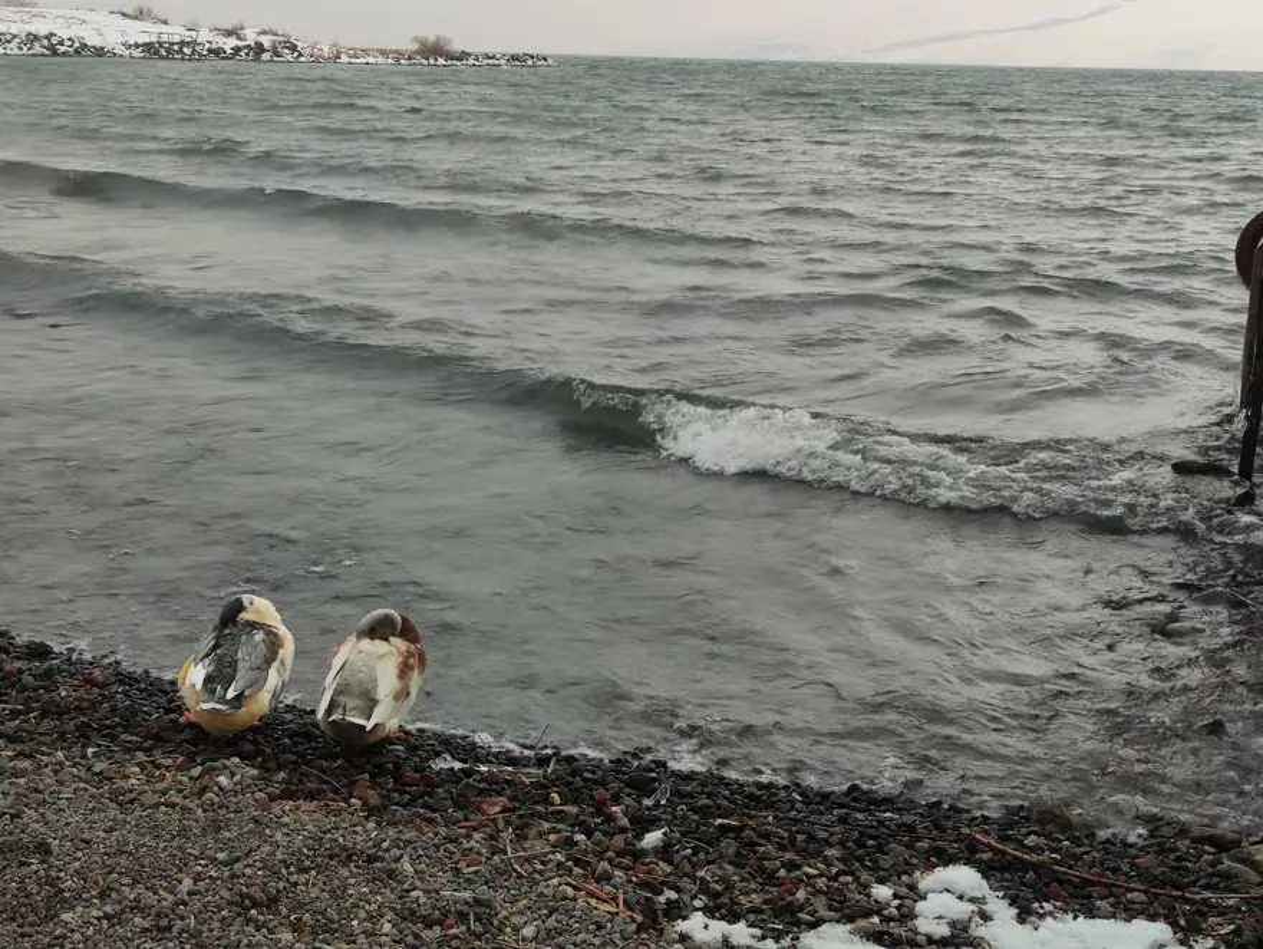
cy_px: 474
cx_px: 632
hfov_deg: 69.4
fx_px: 913
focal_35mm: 25
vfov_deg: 54.9
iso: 100
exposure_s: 1/356
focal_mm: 5.43
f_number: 1.89
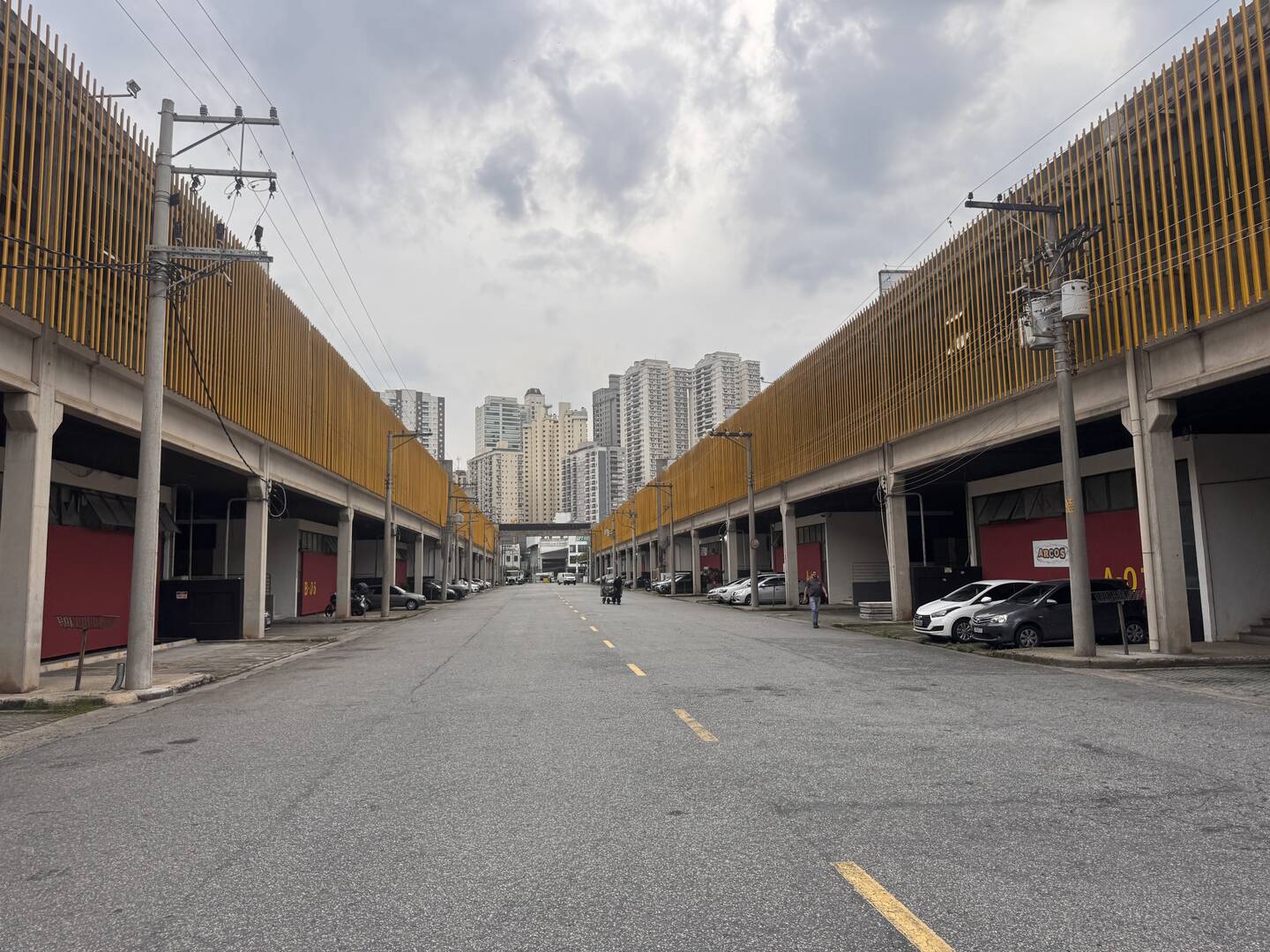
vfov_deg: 56.8
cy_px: 476
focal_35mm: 24
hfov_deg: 71.6
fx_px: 881
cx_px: 635
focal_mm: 6.76
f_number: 1.78
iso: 80
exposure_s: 1/4310
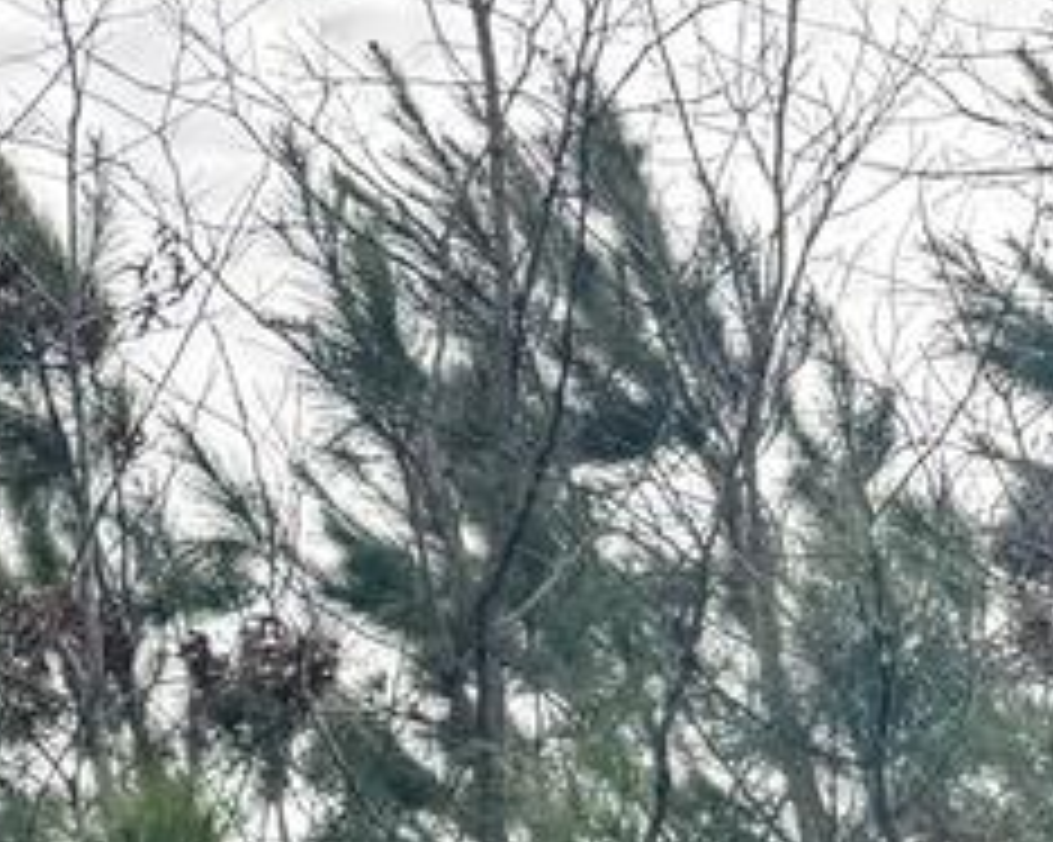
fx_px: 4486
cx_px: -1800
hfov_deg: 10.6
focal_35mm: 144
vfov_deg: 10.6
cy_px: 851
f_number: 1.78
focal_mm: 6.76
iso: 100
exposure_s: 1/3279
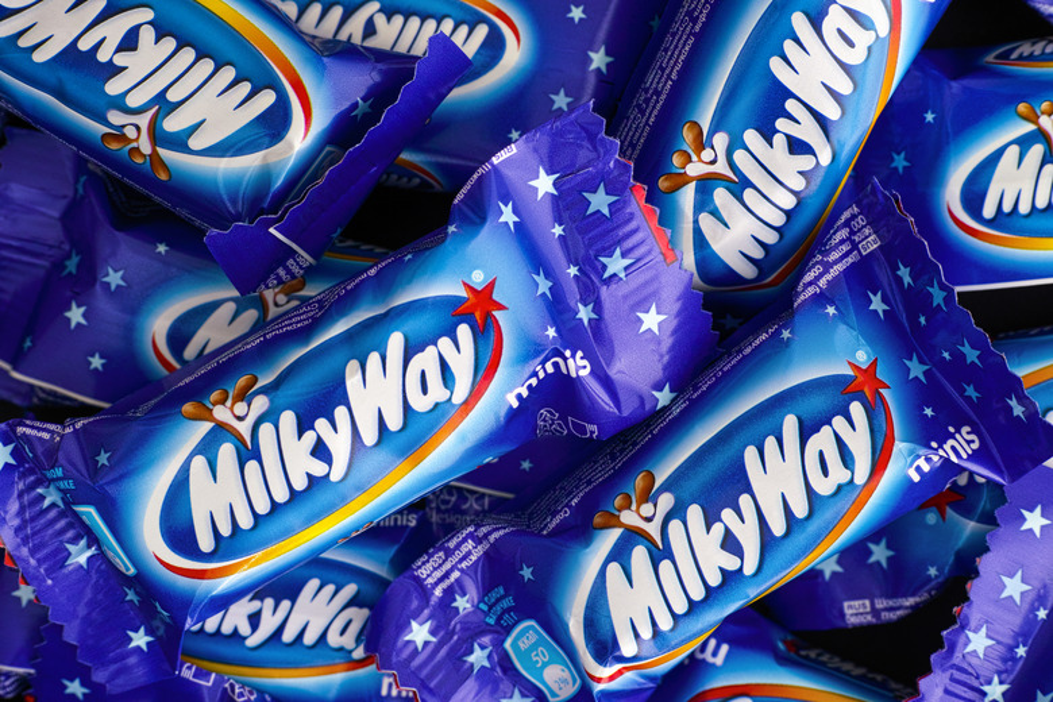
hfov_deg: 27.0
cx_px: 526
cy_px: 351
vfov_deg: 18.2
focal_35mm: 75
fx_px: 2194
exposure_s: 4
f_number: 8
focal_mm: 50
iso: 100
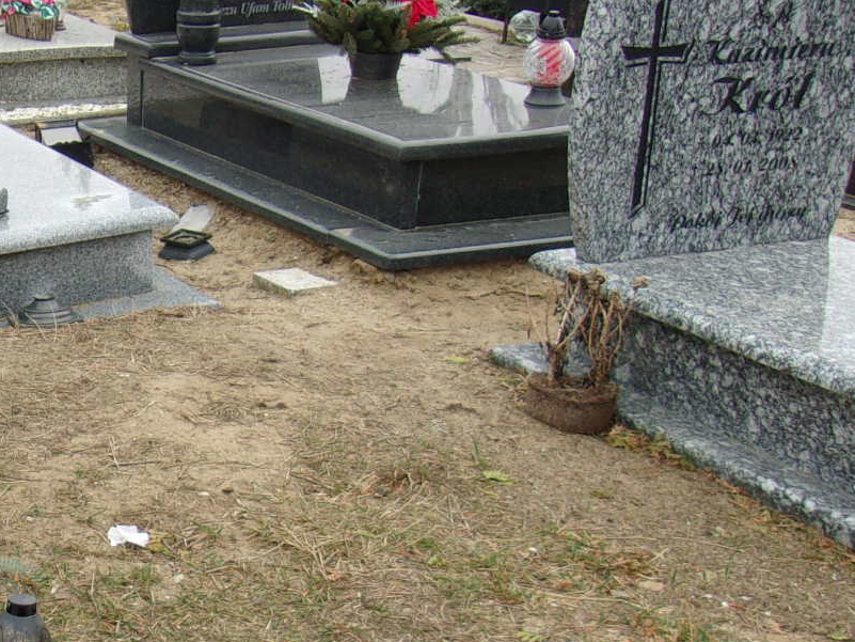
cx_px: -32
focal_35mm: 69
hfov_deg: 26.4
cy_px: 426
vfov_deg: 21.2
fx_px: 1705
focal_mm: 4.9
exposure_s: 1/340
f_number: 3
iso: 80
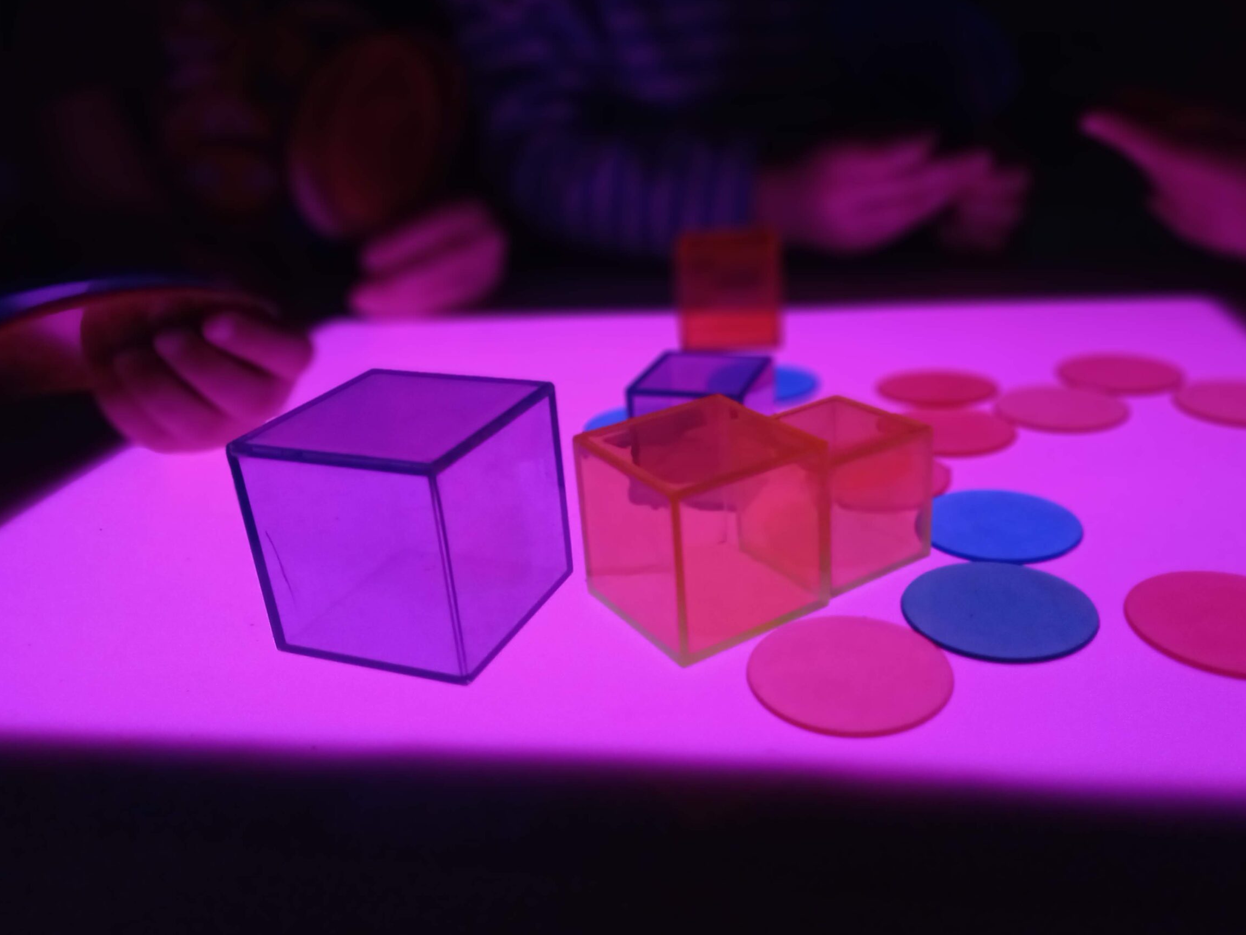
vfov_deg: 49.7
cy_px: 469
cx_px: 678
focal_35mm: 28
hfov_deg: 63.3
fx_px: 1008
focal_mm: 4.6
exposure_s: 1/19
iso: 500
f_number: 2
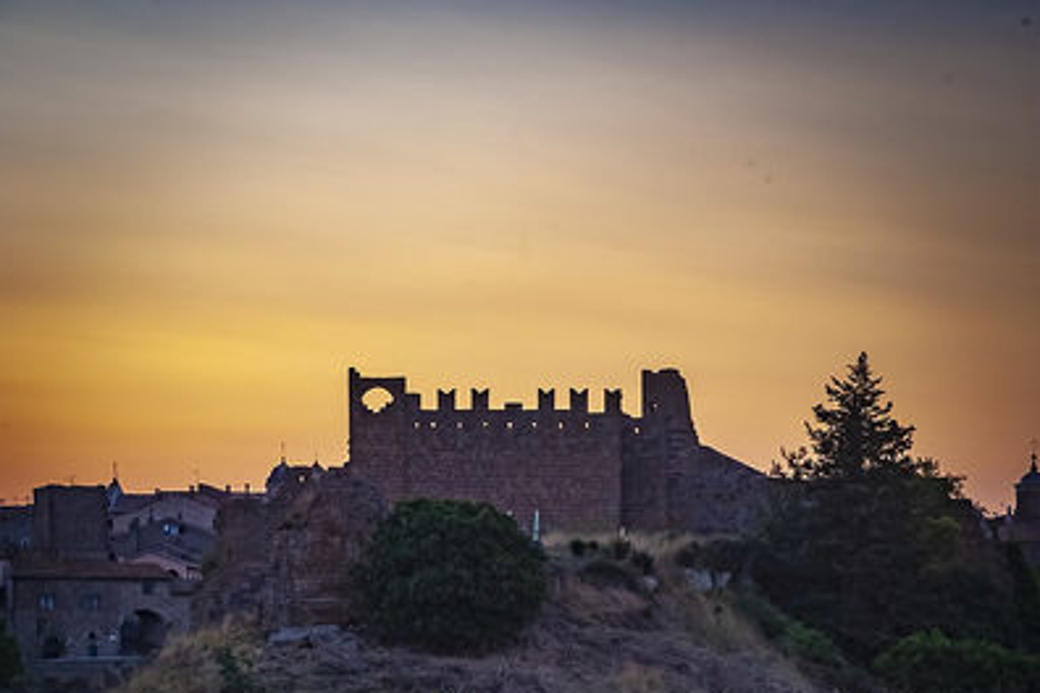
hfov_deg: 12.9
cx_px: 517
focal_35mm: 159
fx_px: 4593
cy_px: 761
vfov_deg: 8.6
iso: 1600
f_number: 13
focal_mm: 105
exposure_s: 1/200
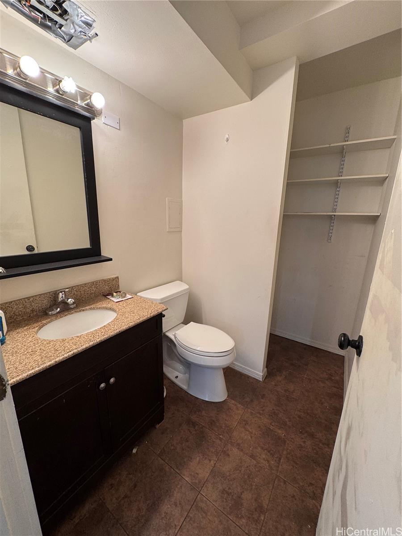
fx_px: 217
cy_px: 268
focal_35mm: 14
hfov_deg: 85.7
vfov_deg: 102.1
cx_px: 201
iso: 100
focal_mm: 2.22
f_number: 2.2
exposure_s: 1/120
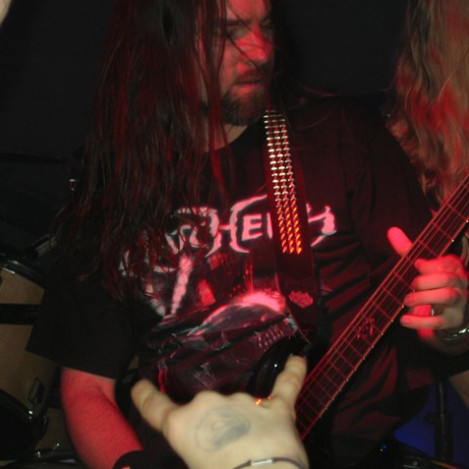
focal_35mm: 134
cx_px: 234
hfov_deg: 13.0
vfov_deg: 13.0
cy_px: 195
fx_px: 2054
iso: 77
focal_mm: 23.4
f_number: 4.9
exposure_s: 1/60.1
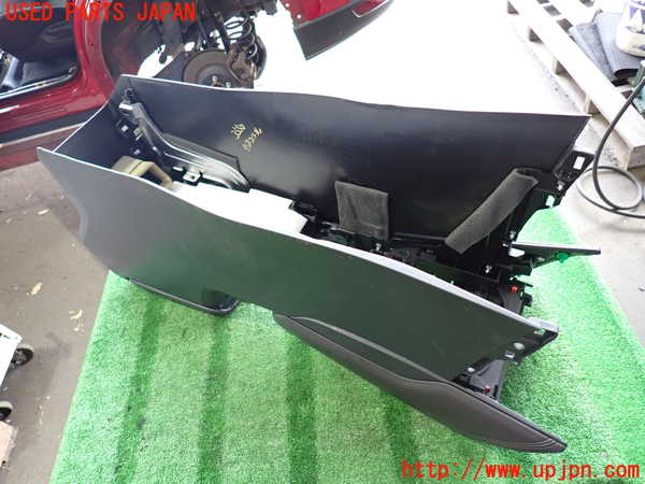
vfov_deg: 54.9
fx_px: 466
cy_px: 242
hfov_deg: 69.4
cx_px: 322
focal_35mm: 25
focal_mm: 4.5
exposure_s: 1/30
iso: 320
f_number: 2
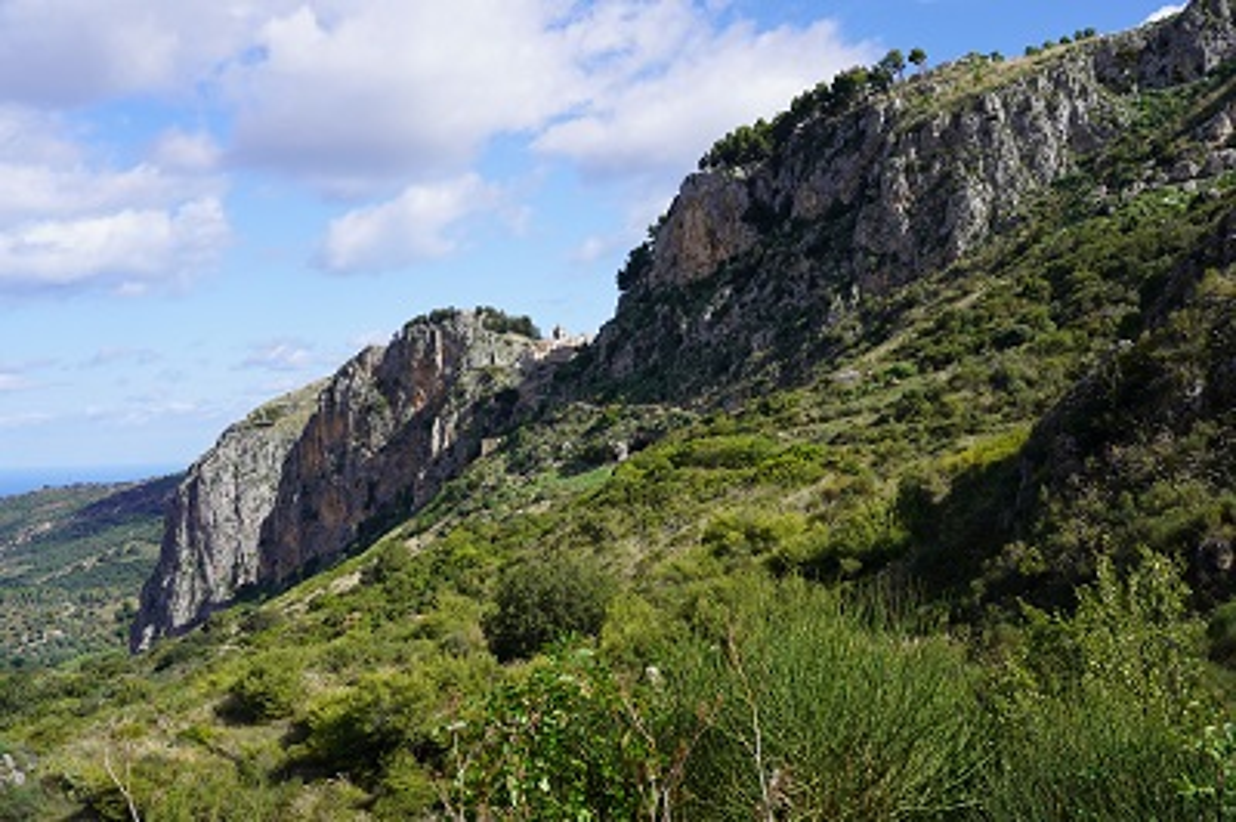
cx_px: 618
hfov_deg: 50.7
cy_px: 411
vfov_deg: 35.0
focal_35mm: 38
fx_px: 1304
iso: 100
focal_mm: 38
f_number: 10
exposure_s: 1/160
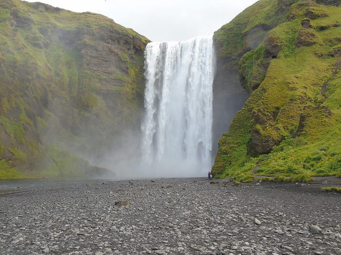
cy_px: 128
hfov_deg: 54.0
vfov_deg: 41.8
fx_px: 335
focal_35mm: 34
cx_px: 170
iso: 80
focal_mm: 6.1
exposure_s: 1/125
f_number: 3.8
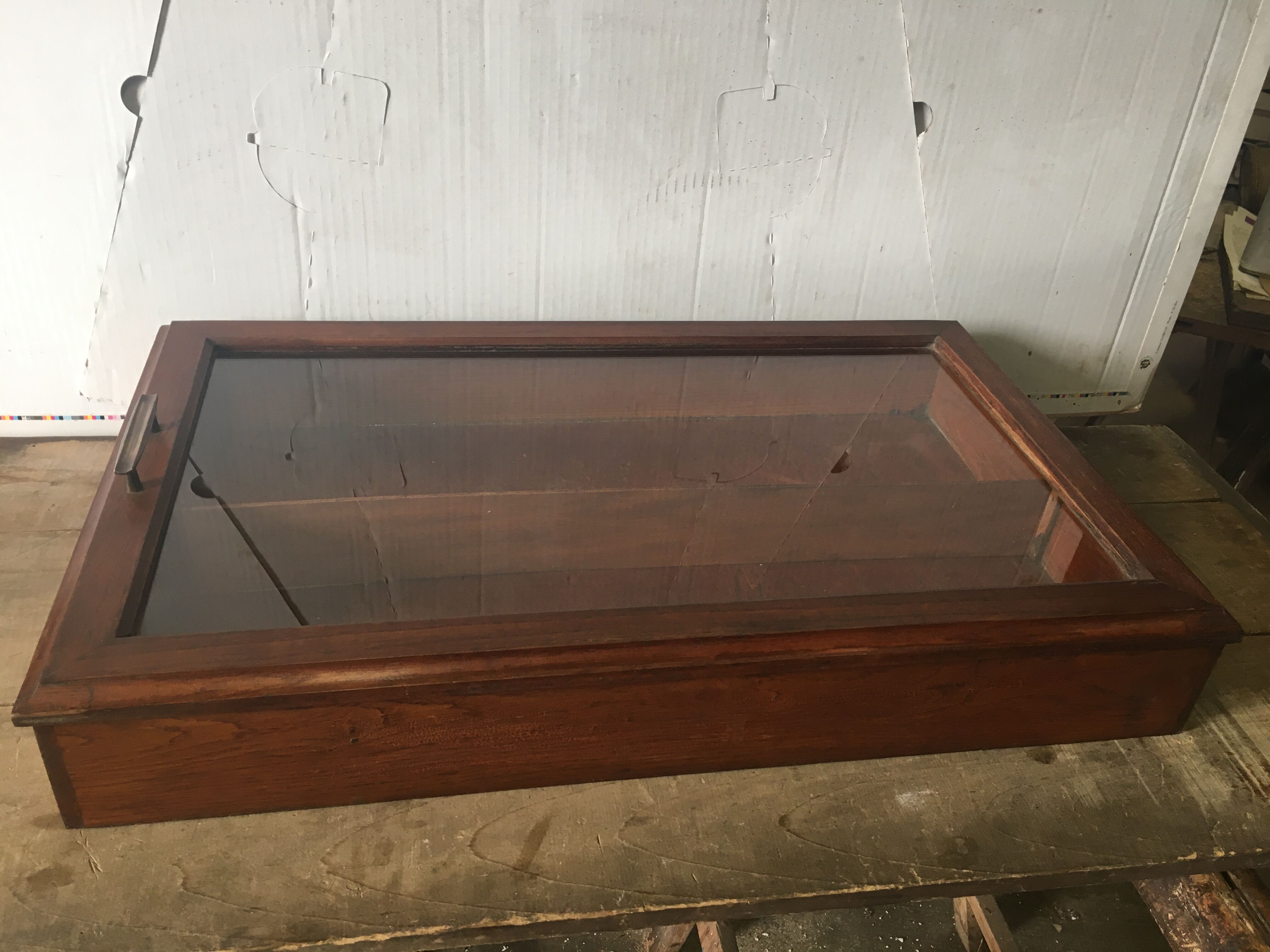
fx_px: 1064
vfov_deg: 48.2
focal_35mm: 29
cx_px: 635
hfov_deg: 61.7
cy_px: 476
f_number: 2.2
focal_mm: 4.15
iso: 80
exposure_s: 1/33
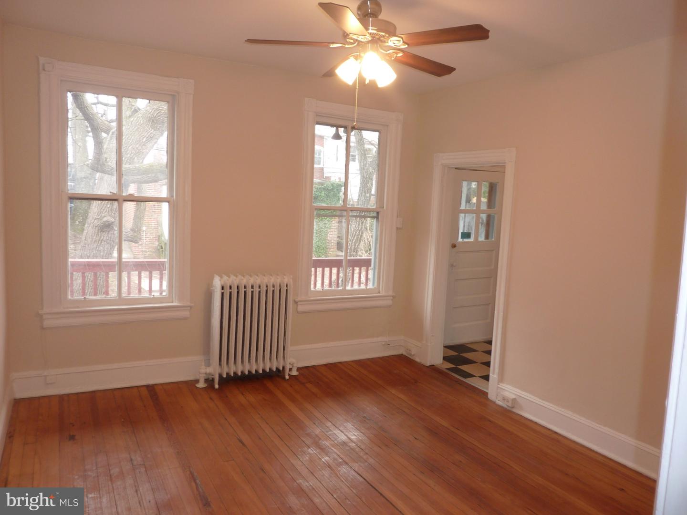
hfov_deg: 69.4
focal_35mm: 25
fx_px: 496
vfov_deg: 54.9
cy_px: 258
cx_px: 344
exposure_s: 1/13
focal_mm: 4.1
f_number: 3.3
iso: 100
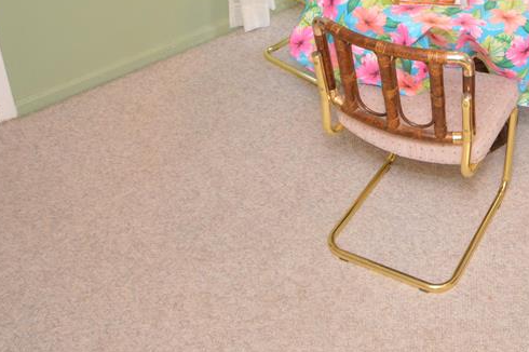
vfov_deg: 26.7
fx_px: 690
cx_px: 470
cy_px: -16
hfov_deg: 39.2
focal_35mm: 47
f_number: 4.5
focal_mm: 12
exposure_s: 1/60
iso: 800
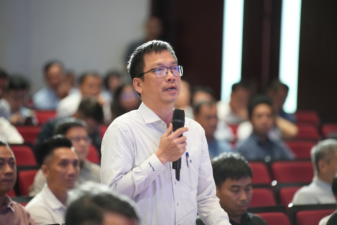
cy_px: 112
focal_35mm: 200
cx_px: 168
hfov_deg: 10.3
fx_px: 1872
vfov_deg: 6.9
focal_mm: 200
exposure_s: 1/100
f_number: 2.8
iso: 1600
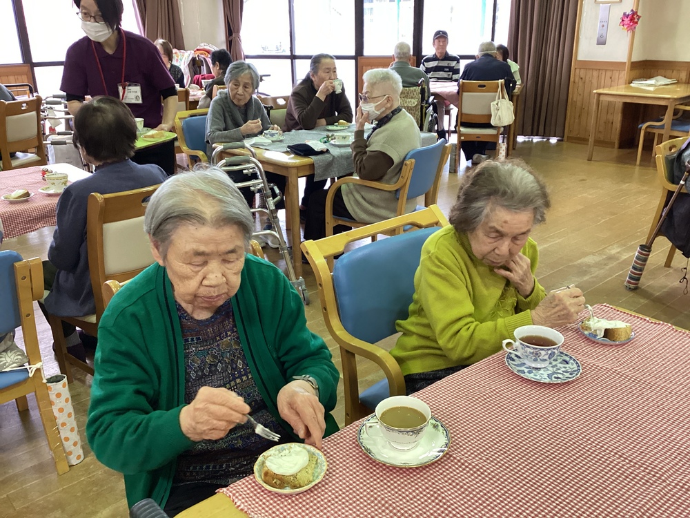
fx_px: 618
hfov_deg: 58.4
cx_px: 345
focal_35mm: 31
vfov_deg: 45.4
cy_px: 259
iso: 250
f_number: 2.4
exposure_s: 1/40
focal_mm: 3.3
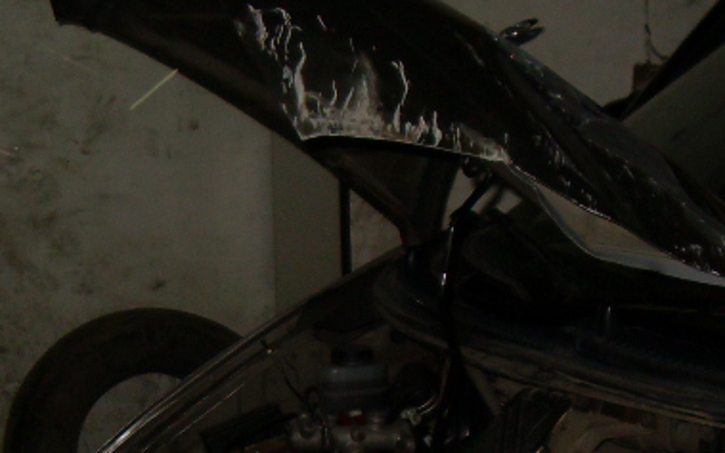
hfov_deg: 19.6
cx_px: 411
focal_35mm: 106
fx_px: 2095
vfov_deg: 12.0
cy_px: 575
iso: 100
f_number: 2.8
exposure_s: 1/45
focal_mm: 6.3
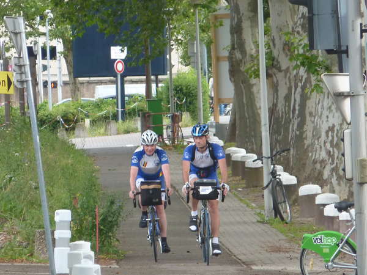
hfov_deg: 4.6
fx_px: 4538
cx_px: 184
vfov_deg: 3.5
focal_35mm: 428
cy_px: 138
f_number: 4.9
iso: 200
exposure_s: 1/125
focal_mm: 49.2
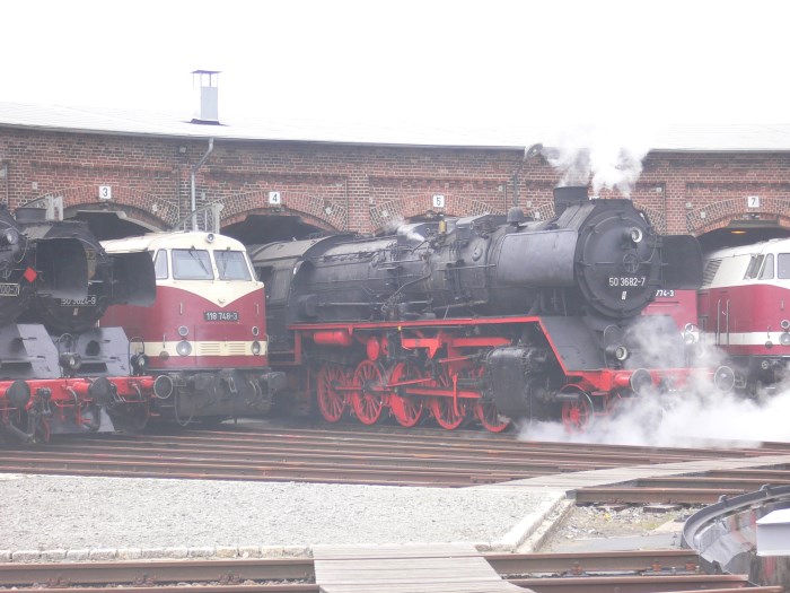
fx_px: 1917
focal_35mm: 84
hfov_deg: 23.3
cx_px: 395
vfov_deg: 17.6
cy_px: 296
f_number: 4.6
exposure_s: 1/40
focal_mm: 14
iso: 100
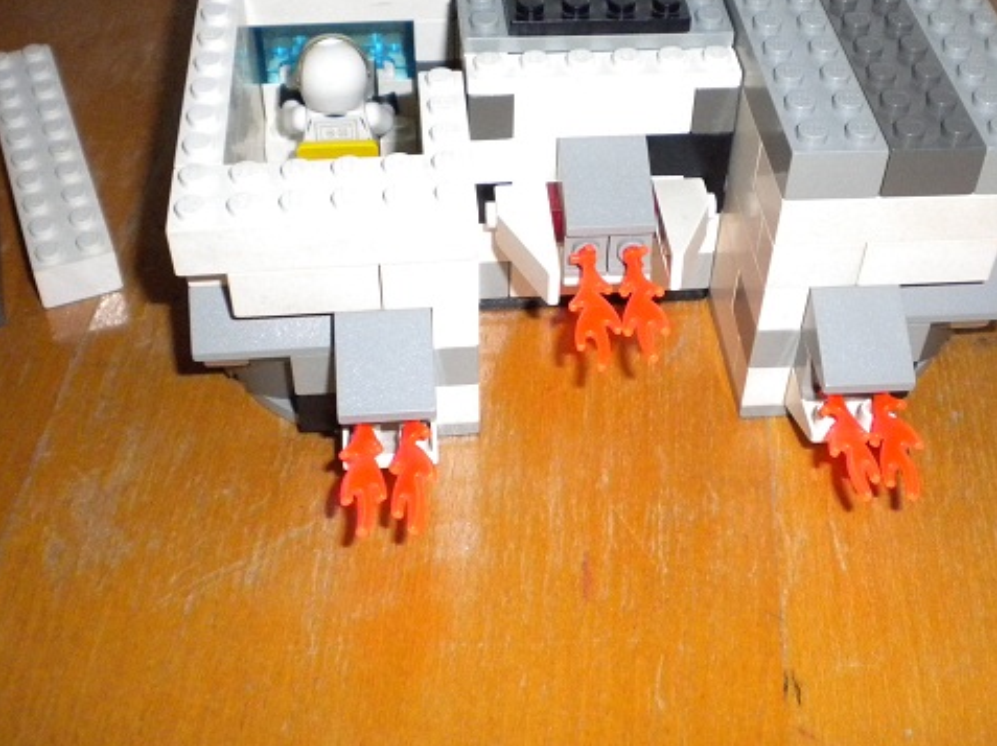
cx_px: 579
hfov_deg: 40.3
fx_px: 1353
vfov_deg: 30.8
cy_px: 345
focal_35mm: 47
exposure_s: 1/30
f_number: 4.6
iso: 400
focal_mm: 6.3
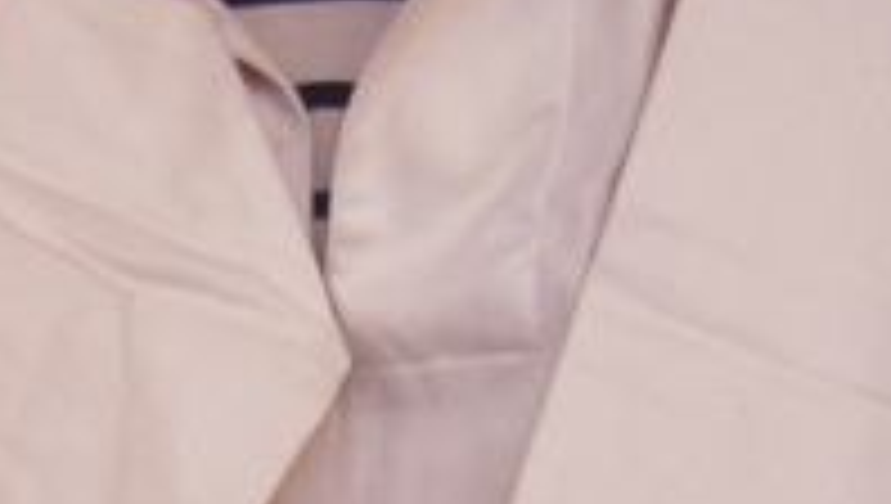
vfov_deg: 9.5
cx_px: 243
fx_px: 2910
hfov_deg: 17.3
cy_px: 868
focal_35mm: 123
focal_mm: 5
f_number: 2.7
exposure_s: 1/60
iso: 100
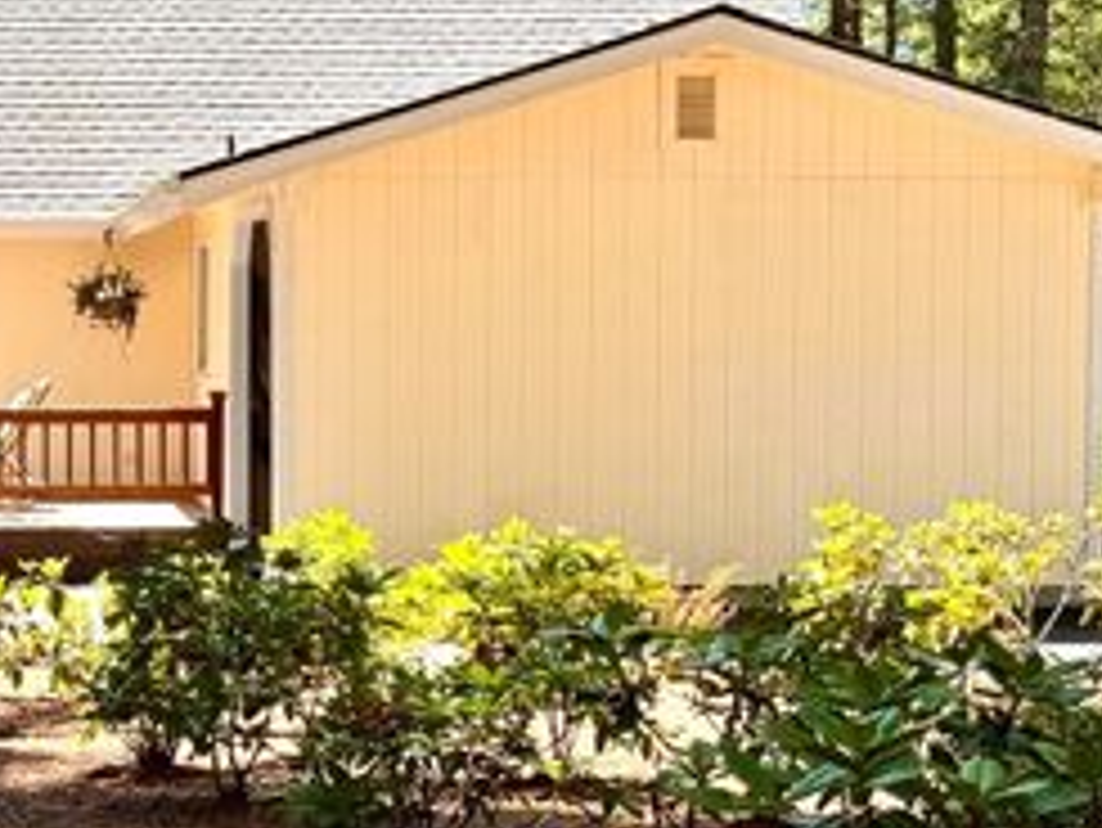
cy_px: 380
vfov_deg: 15.1
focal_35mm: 98
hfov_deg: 19.7
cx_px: 148
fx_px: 3121
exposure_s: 1/765
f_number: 1.78
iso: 64
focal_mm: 6.76
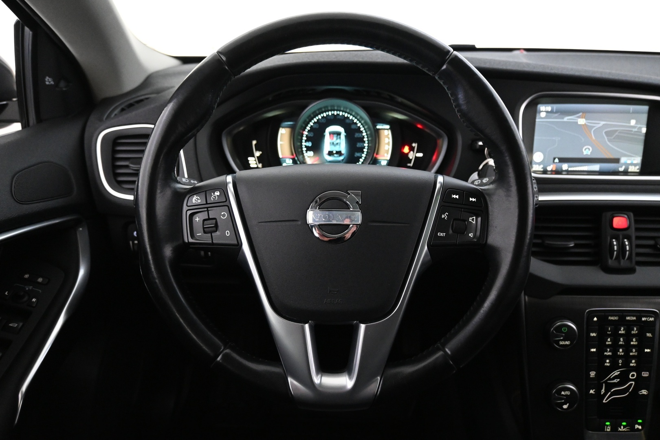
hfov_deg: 63.2
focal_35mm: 29
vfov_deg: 44.6
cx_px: 330
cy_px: 220
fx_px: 536
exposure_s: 1/30
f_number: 3.8
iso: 3600
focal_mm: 19.5
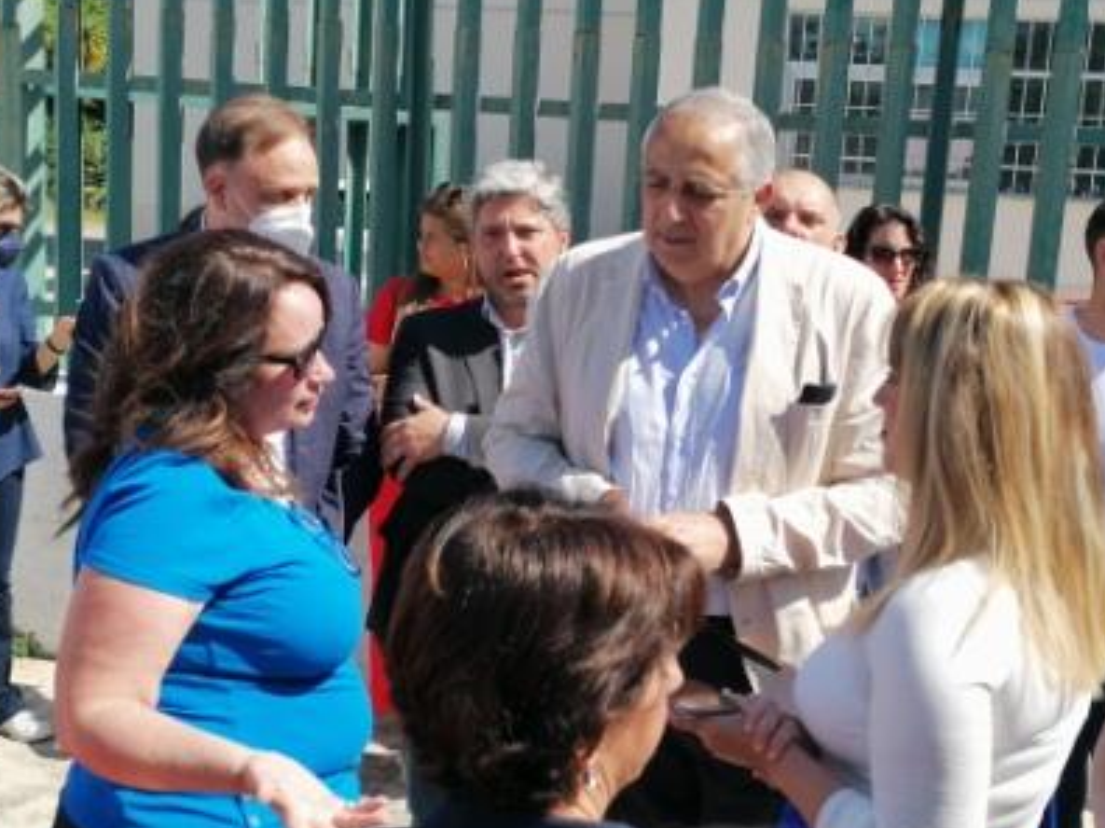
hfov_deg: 37.5
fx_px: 1628
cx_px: 585
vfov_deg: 28.5
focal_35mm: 51
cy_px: 434
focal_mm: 4.75
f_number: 1.8
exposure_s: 1/944
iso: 50
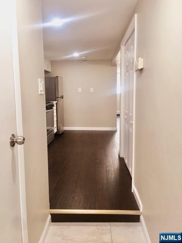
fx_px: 203
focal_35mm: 29
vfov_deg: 61.7
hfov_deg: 48.2
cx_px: 91
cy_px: 122
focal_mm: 4.15
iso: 32
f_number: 2.2
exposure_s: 1/15
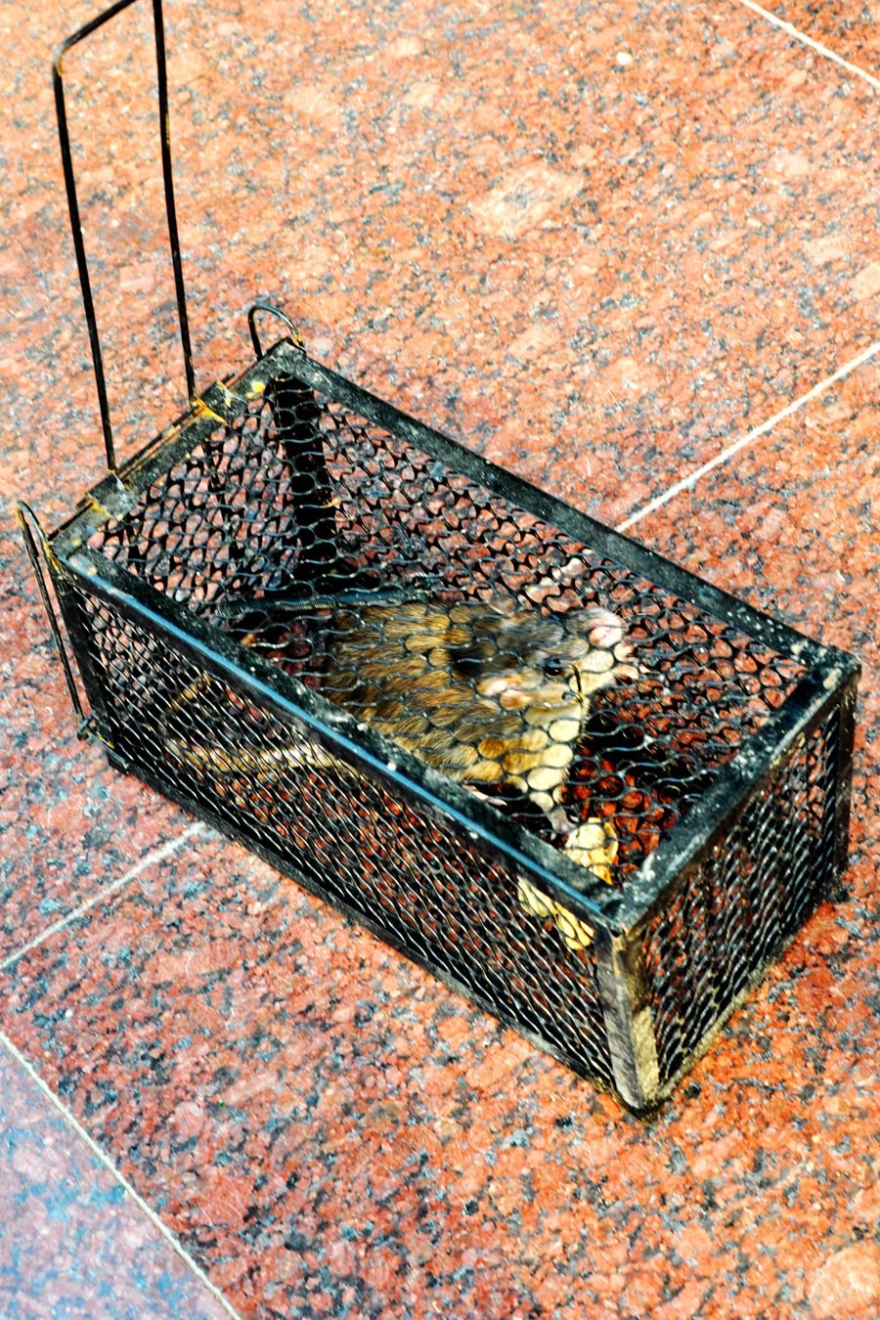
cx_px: 440
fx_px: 1650
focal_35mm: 45
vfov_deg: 43.6
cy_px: 660
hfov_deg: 29.9
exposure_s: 1/60
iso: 320
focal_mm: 30
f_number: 8
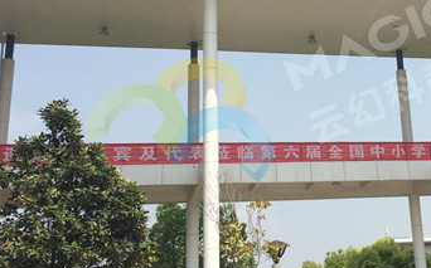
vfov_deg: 20.3
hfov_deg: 31.3
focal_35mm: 63
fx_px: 739
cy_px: 48
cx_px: 372
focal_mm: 4.15
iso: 32
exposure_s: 1/2564
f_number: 2.2
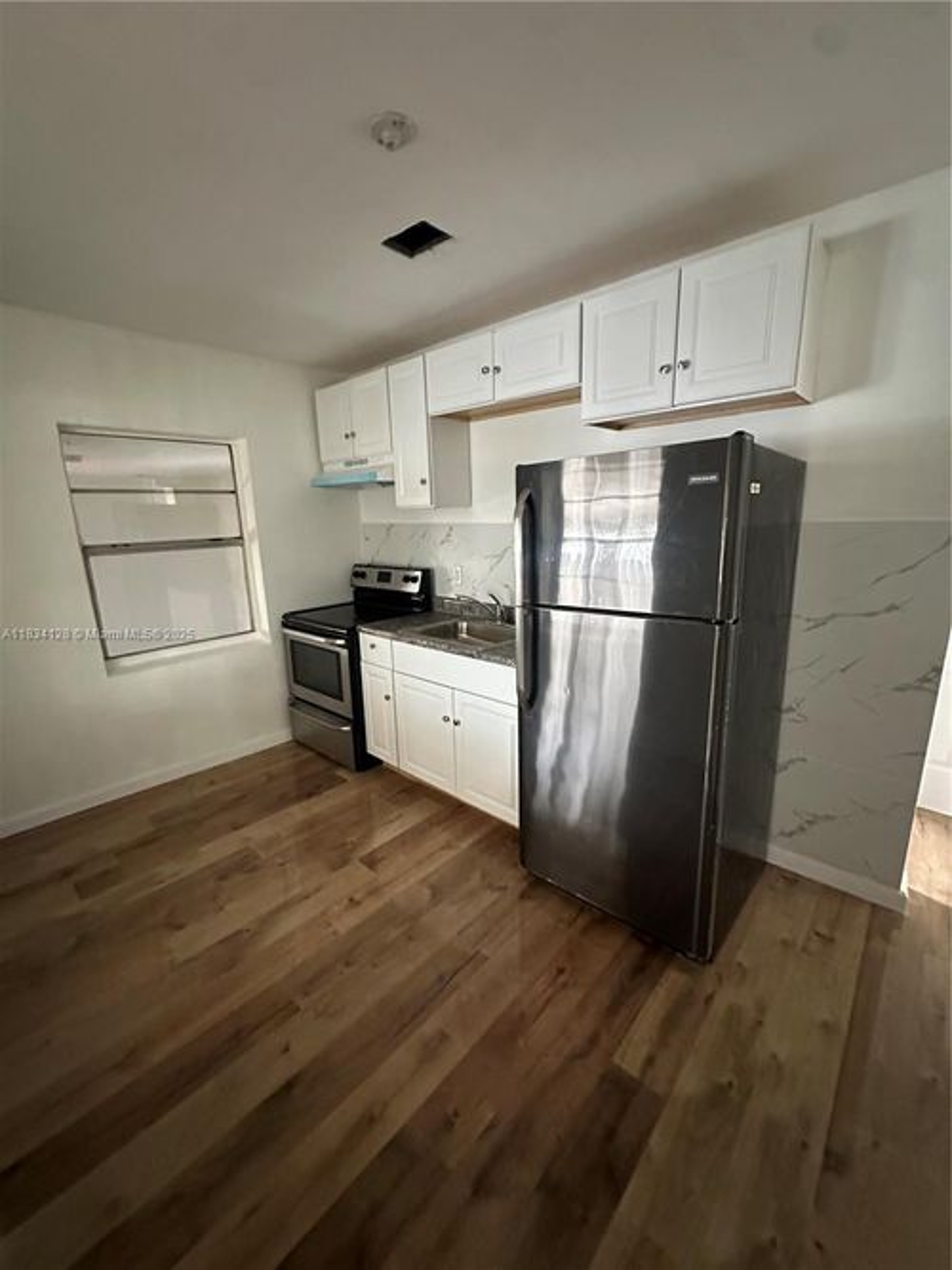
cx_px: 476
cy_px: 635
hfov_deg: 85.7
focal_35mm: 14
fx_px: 514
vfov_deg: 102.1
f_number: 2.2
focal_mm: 2.22
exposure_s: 1/41
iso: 1250
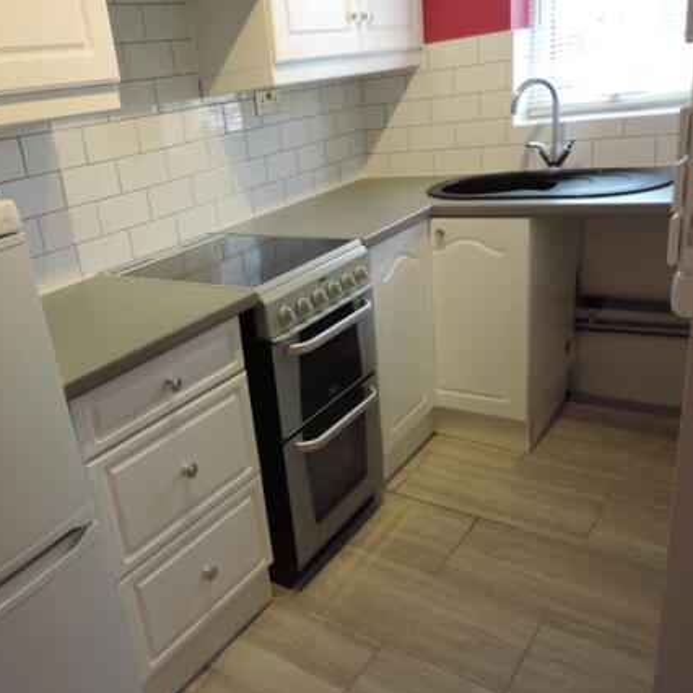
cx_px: 230
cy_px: 354
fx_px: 657
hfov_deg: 54.5
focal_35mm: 29
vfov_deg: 55.6
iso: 125
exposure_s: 1/30
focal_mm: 4.3
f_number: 3
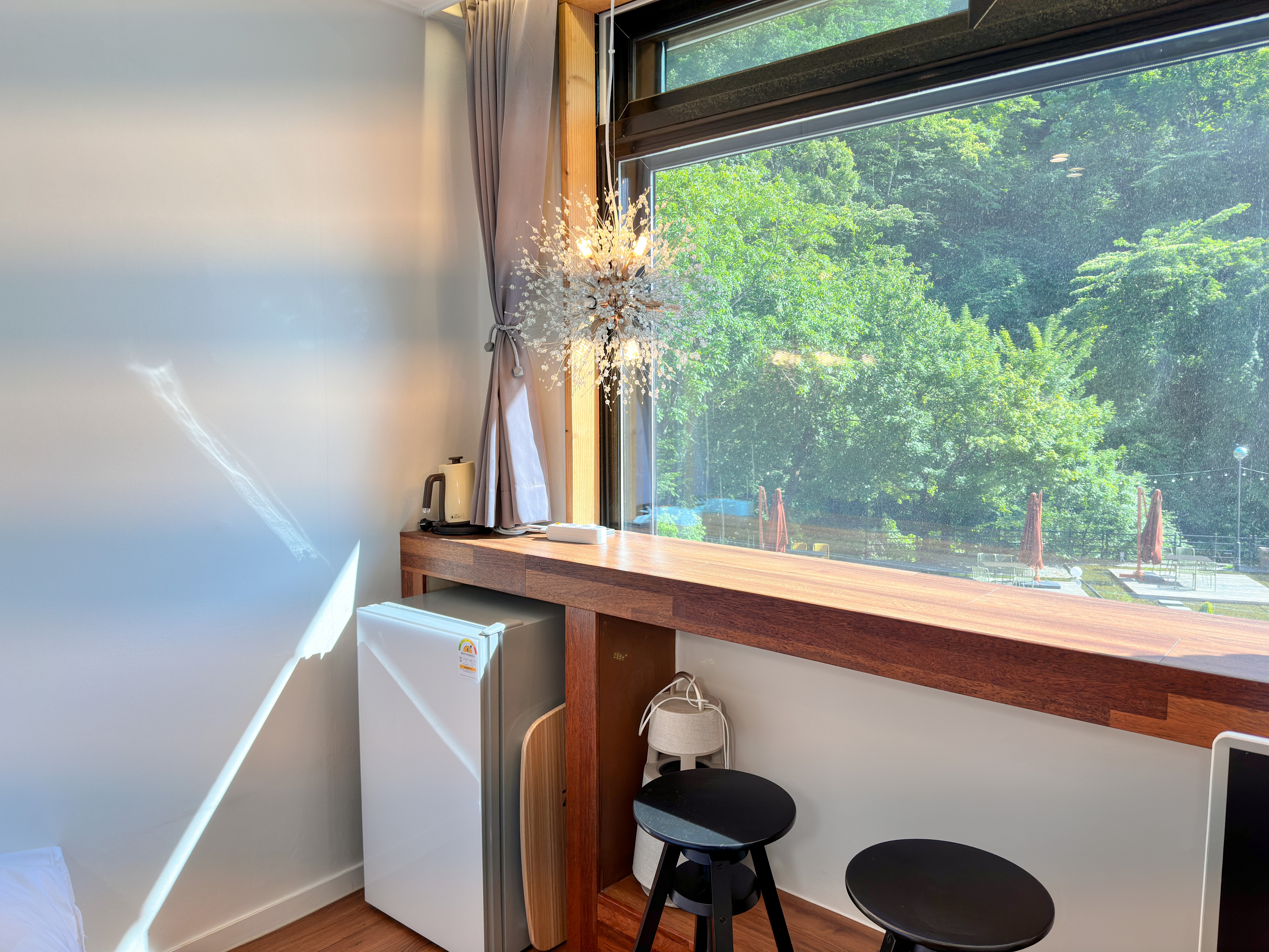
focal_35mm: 24
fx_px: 880
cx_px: 634
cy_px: 476
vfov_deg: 56.8
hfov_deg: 71.6
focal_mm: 6.86
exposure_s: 1/500
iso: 80
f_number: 1.8
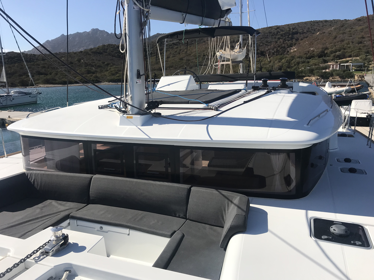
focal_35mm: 28
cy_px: 140
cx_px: 187
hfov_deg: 63.4
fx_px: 303
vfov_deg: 49.7
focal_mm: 3.99
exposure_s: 1/4566
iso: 20
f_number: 1.8
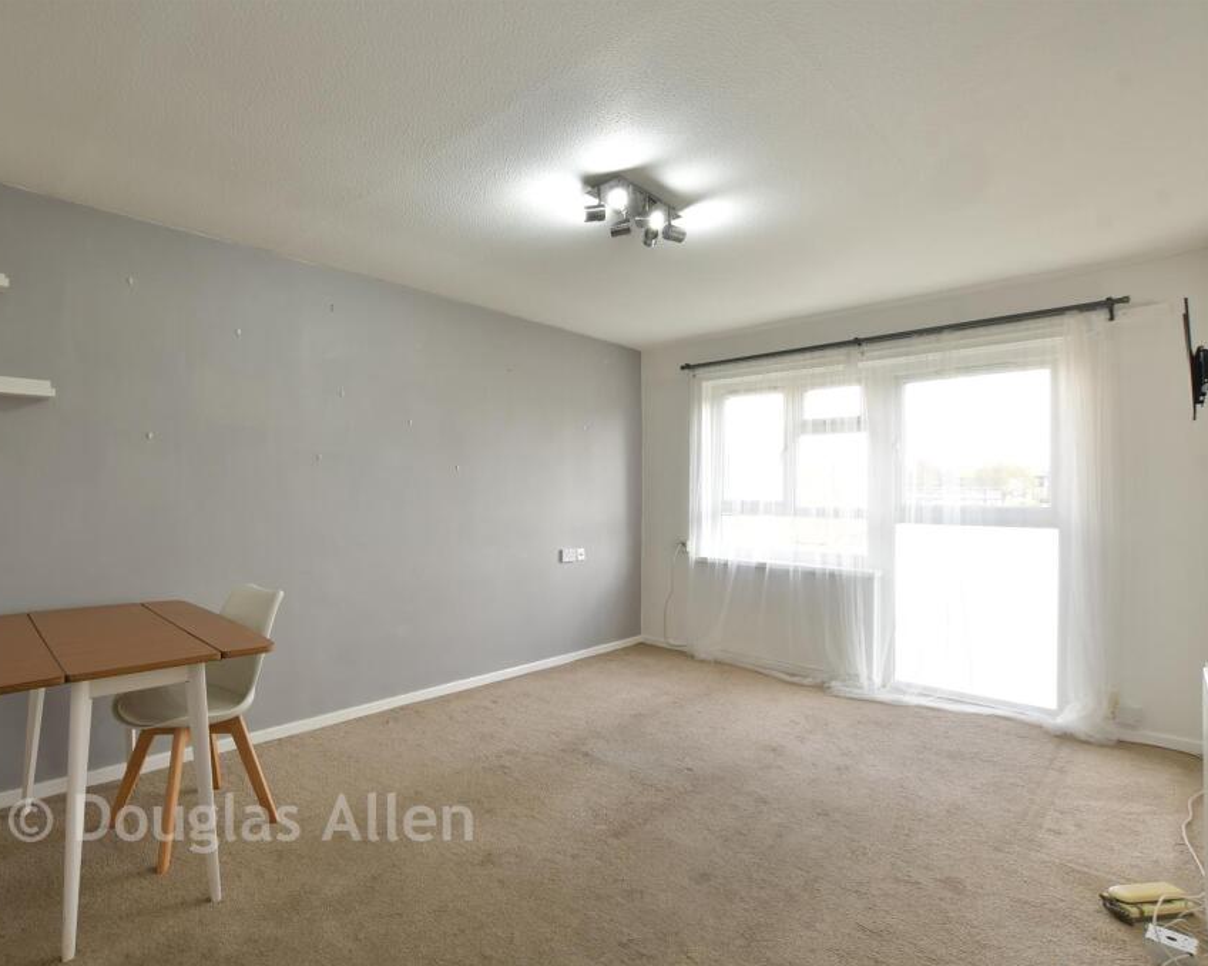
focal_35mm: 17
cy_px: 485
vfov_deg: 77.0
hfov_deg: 88.5
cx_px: 481
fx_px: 608
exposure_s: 1/8
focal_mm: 10
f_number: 8
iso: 100
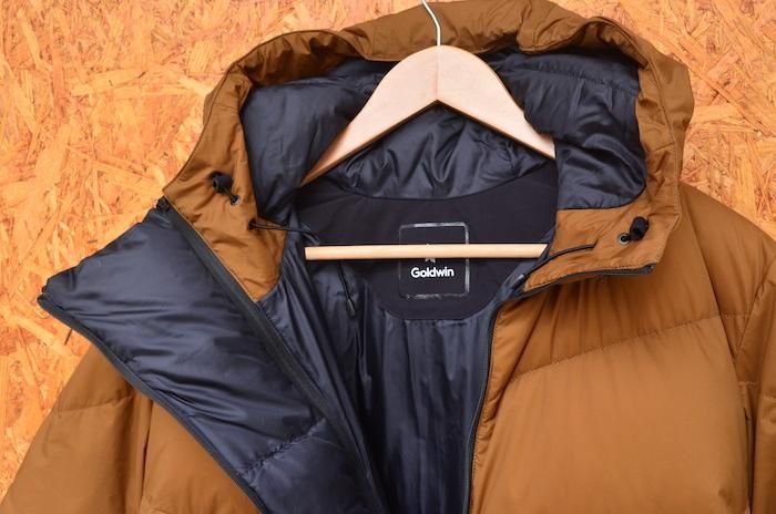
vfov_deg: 34.1
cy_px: 257
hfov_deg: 49.6
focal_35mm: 39
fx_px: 839
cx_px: 388
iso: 640
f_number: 7.1
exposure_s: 1/100
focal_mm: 26
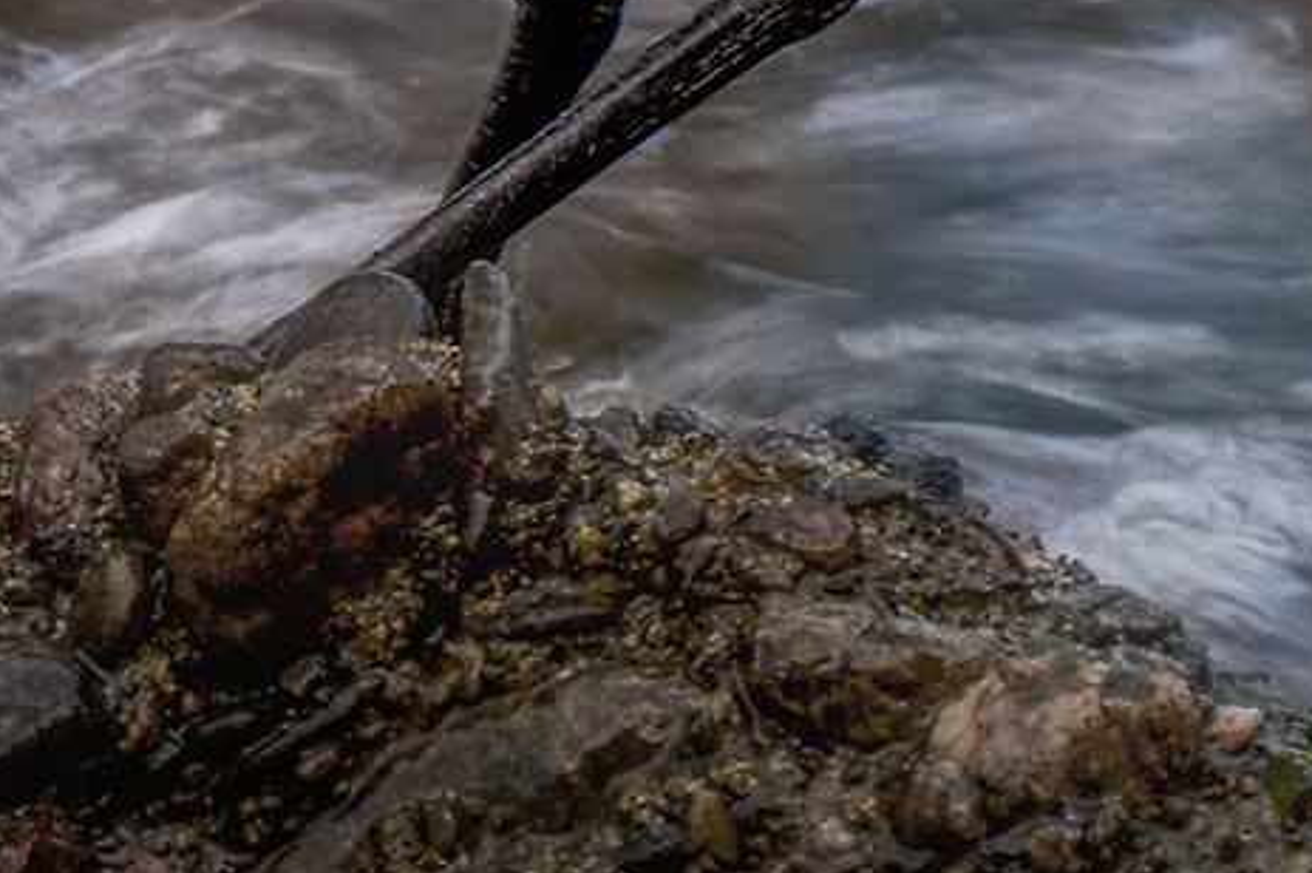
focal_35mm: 2075
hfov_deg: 1.0
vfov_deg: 0.7
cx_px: -873
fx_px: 75566
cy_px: 207
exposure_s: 1/40
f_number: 10
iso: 80
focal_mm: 400
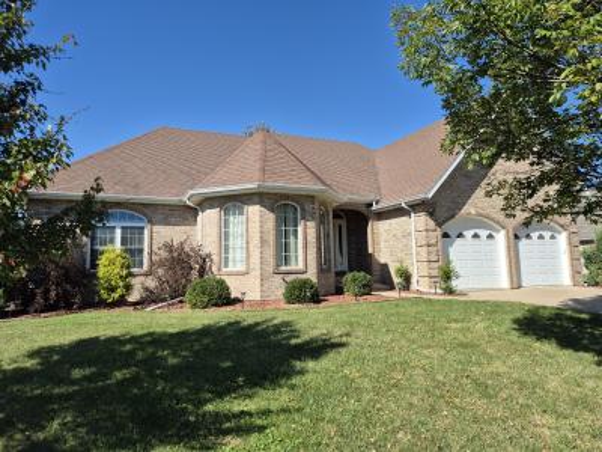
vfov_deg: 58.9
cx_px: 301
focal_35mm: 23
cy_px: 226
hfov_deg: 73.9
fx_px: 400
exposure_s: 1/1800
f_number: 1.8
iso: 25
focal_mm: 5.4
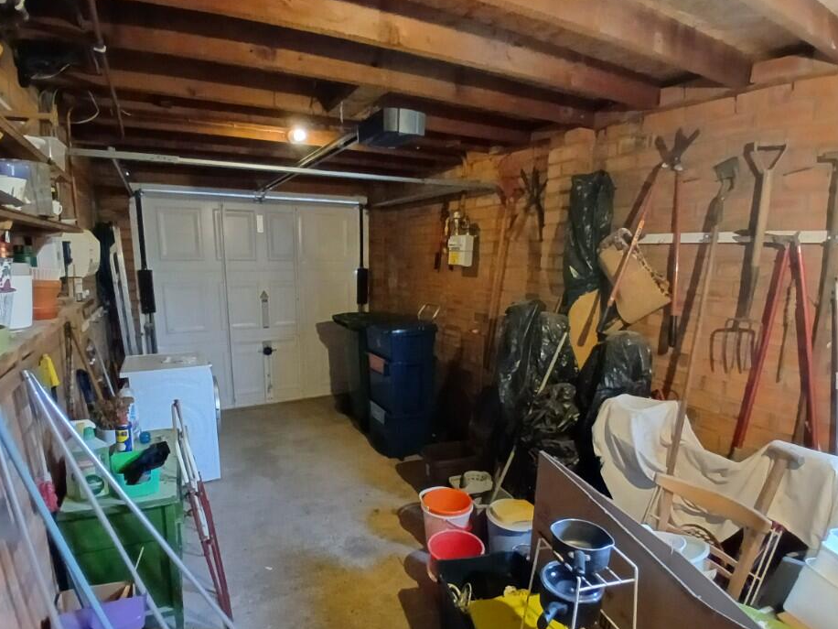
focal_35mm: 19
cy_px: 345
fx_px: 460
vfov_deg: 68.5
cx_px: 403
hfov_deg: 84.6
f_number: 2.2
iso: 800
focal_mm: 1.4
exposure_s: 1/25
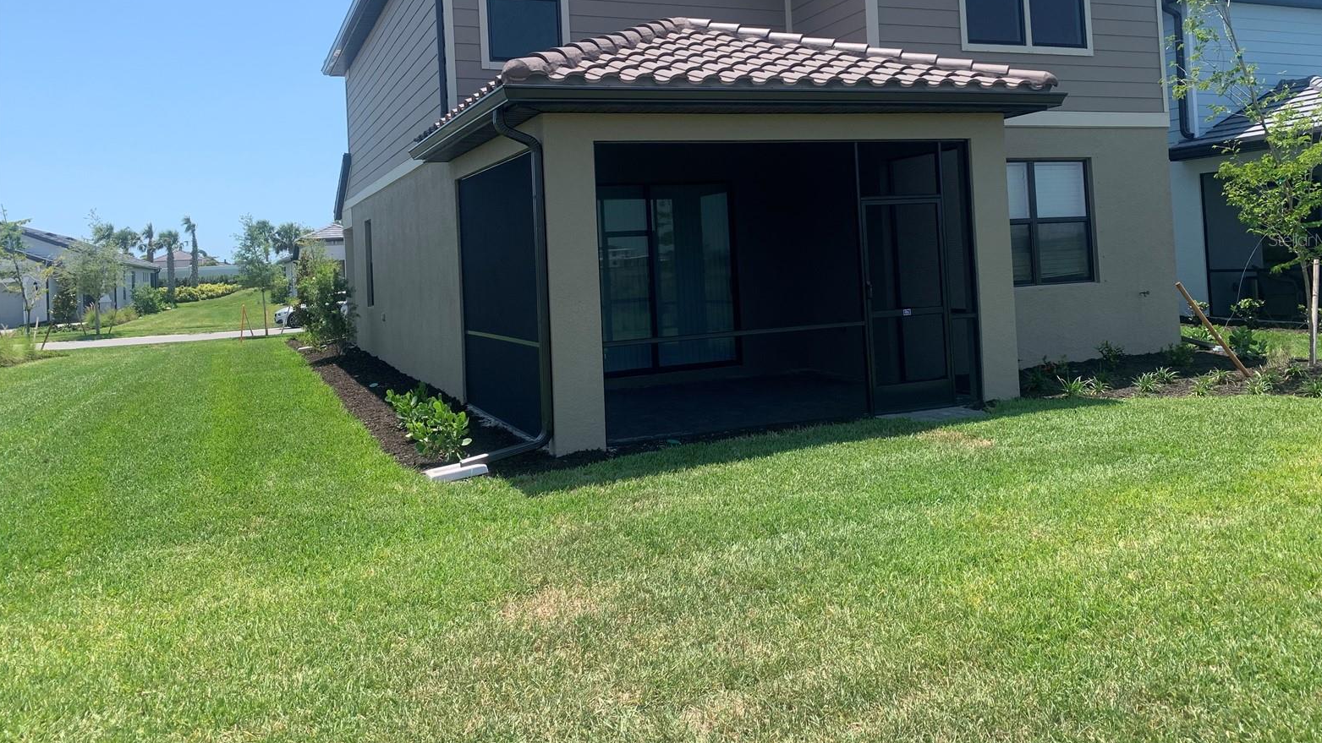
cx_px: 672
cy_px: 239
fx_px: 1017
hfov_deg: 66.1
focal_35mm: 29
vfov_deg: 39.6
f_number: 1.8
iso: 25
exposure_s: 1/1585
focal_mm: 4.25
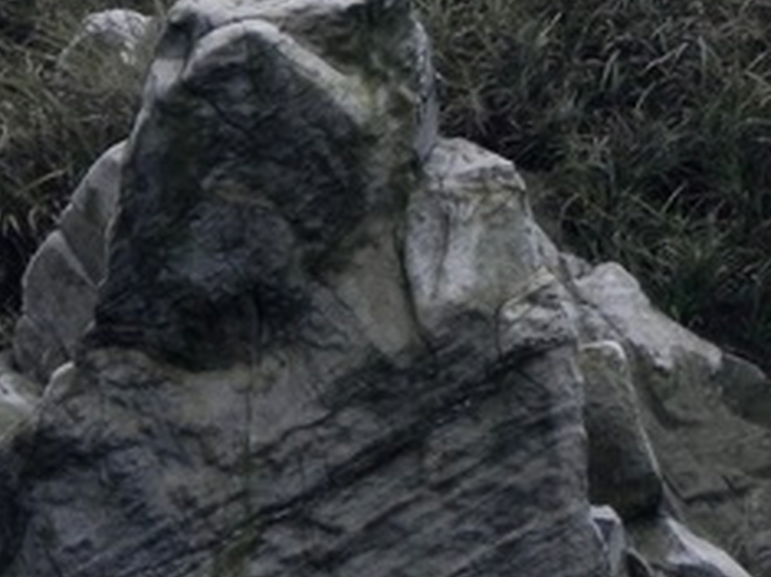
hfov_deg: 2.0
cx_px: 869
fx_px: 22328
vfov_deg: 1.5
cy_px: -238
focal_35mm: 1003
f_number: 7.1
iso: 160
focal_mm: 59.9
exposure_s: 1/550
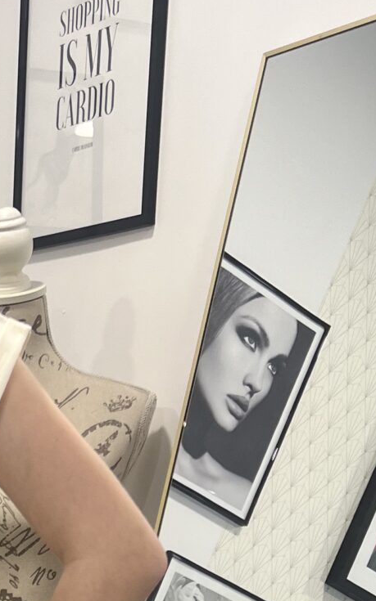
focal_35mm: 96
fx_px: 1575
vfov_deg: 19.4
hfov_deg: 12.8
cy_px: 854
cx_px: -222
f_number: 1.5
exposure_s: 1/100
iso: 40
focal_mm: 5.7
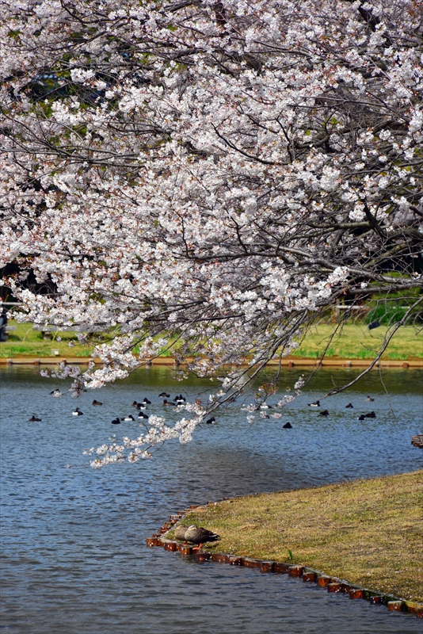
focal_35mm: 300
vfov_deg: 6.9
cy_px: 317
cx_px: 212
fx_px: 5283
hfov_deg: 4.6
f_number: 11
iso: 400
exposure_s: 1/500
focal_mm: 300
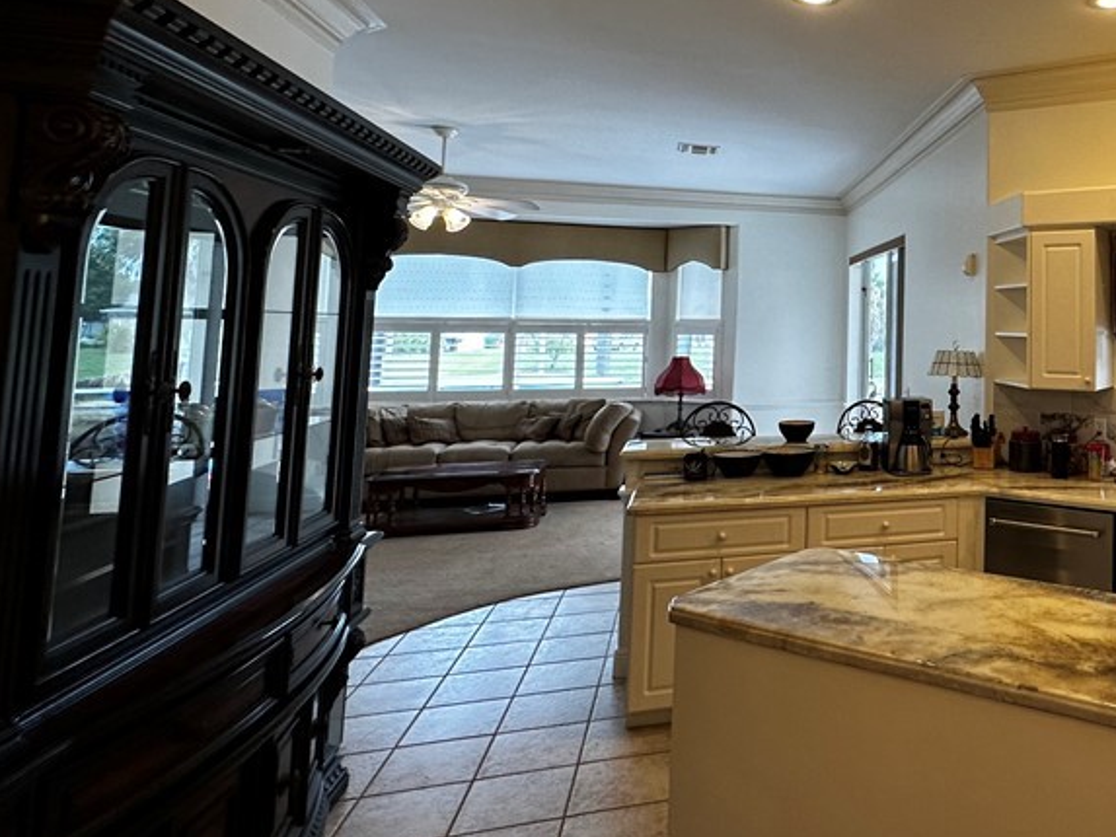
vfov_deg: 53.6
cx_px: 976
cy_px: 269
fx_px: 806
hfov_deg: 60.3
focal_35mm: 25
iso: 160
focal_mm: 2.22
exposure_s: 1/120
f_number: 2.2
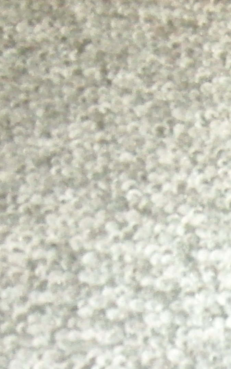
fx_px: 1300
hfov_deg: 9.0
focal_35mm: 129
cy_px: 393
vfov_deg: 15.8
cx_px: 587
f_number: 3.9
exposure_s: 1/40
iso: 400
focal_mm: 6.66
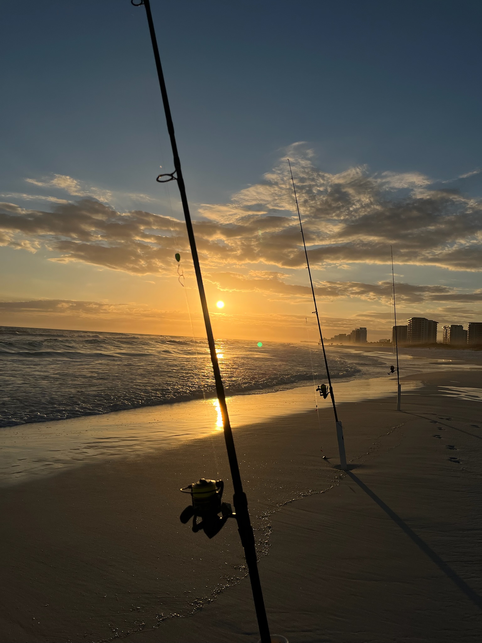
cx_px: 241
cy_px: 322
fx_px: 483
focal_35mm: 26
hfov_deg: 53.1
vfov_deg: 67.3
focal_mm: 5.1
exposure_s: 1/17241
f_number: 1.6
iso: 40
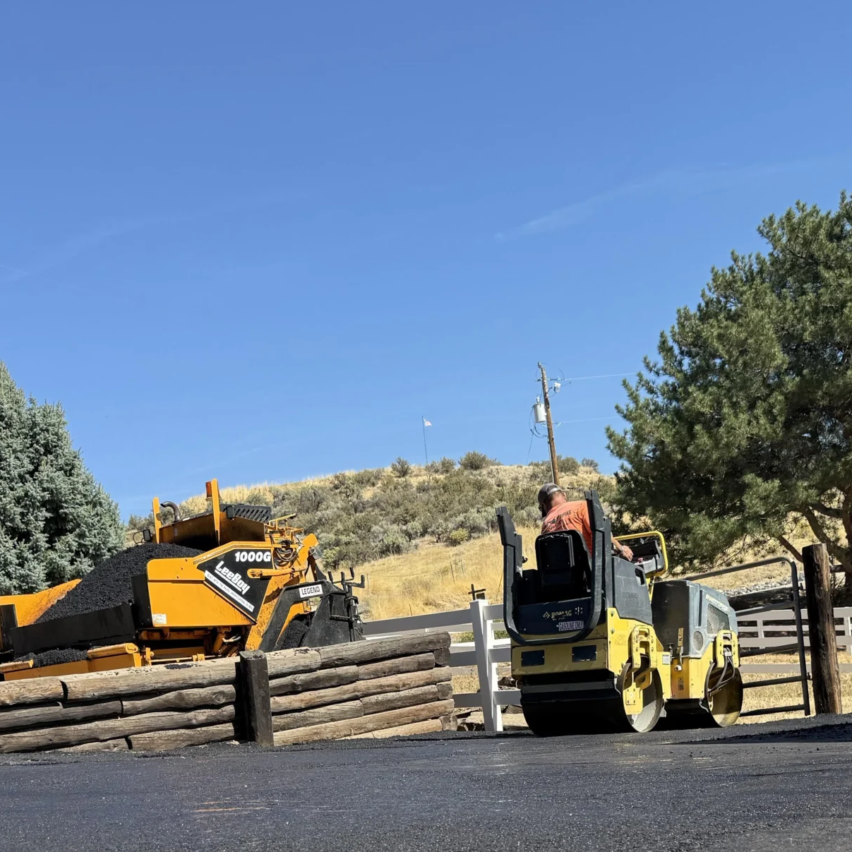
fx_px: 1253
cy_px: 872
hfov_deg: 37.5
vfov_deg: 33.9
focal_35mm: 45
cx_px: 450
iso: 80
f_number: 1.8
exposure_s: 1/3425
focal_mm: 6.8
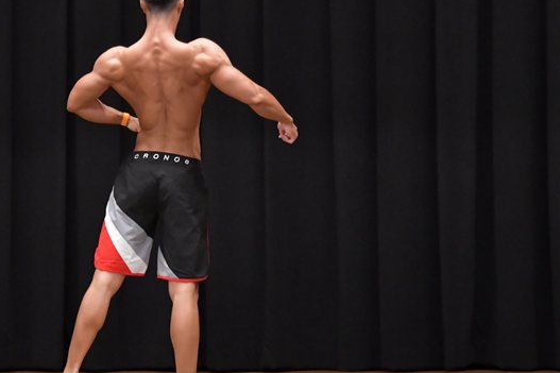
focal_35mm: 319
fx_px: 4960
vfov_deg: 4.3
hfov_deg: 6.5
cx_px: 149
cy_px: 174
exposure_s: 1/400
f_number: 5.6
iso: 6400
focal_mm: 145
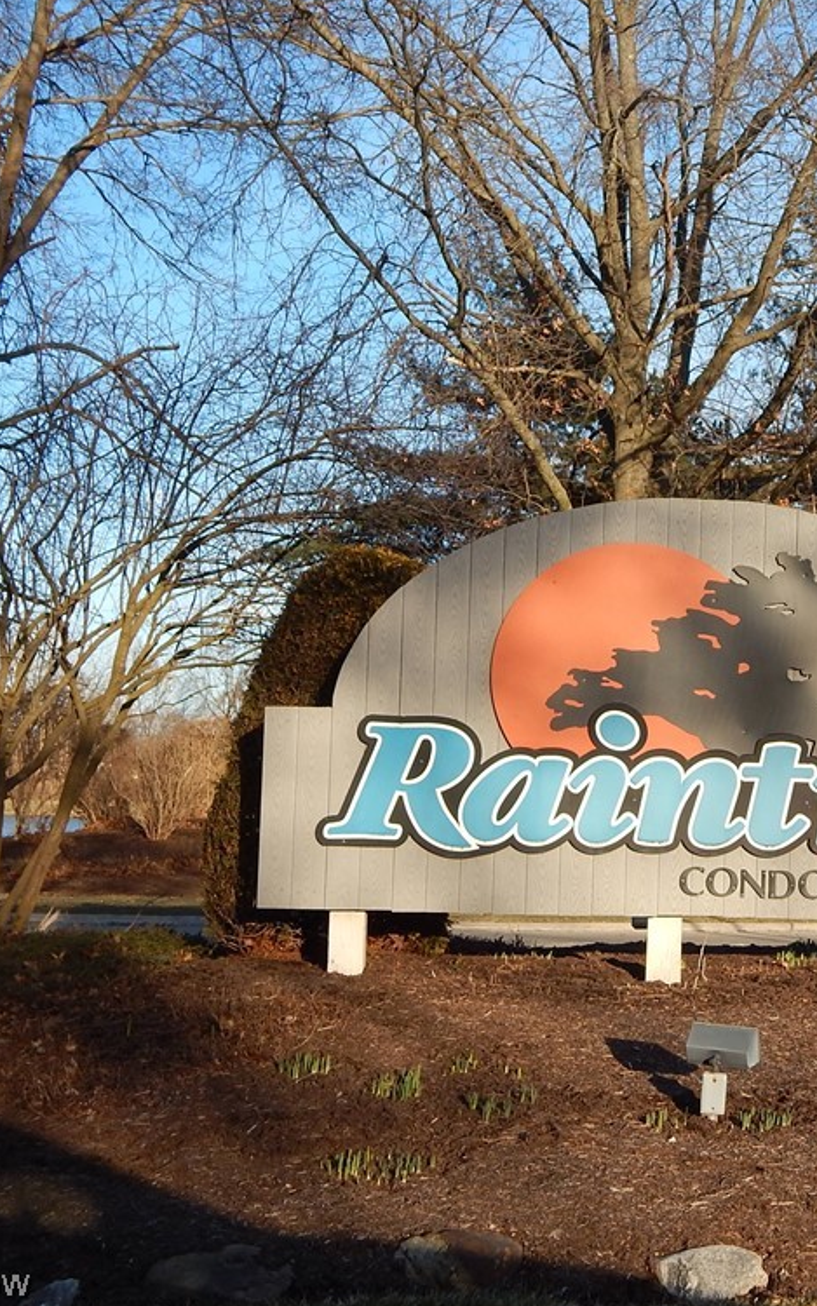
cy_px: 643
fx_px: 1959
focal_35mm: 55
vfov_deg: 36.9
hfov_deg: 22.9
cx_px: 742
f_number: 3.4
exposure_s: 1/640
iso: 125
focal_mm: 6.8
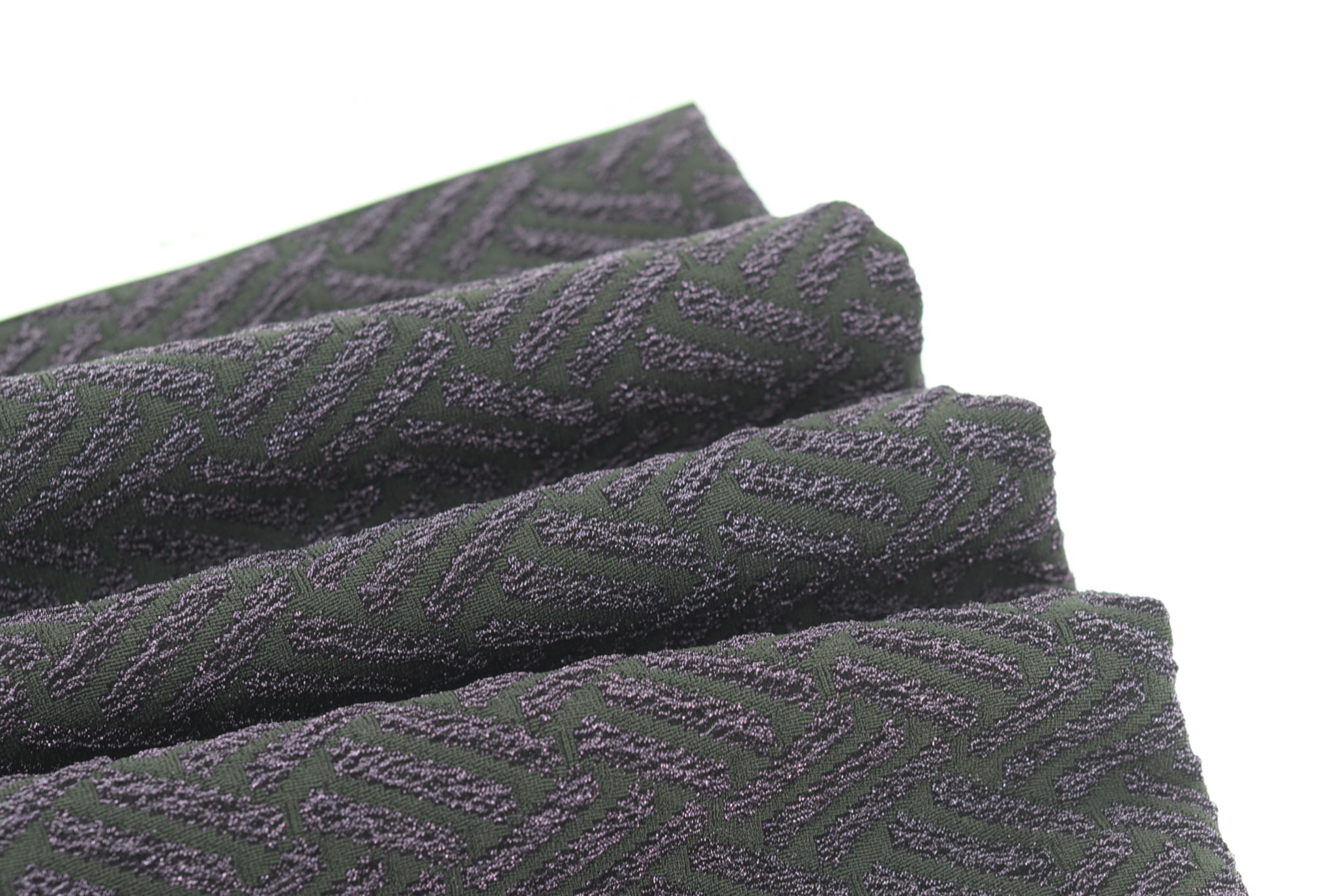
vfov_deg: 18.6
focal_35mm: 73
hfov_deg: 27.7
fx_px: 2724
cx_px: 690
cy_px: 630
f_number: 4
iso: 100
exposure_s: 1/25
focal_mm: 50
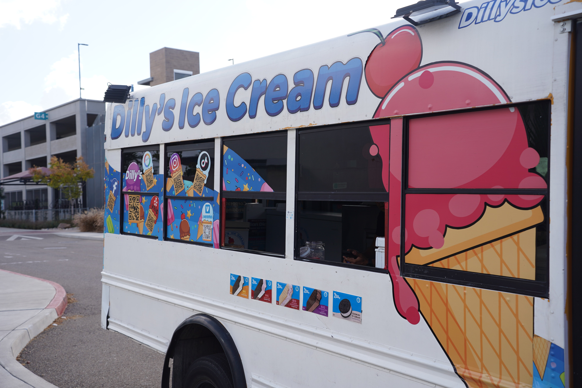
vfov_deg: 35.1
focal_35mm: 38
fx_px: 614
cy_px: 194
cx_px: 291
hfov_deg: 50.7
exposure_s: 1/320
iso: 100
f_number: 4.5
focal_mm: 38
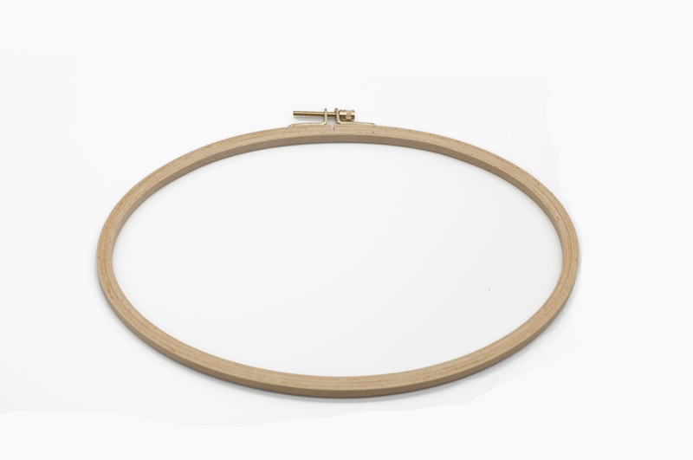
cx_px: 346
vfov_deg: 18.1
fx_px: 1442
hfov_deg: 27.0
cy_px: 230
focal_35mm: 75
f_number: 4.8
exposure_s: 1/125
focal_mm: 50
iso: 100
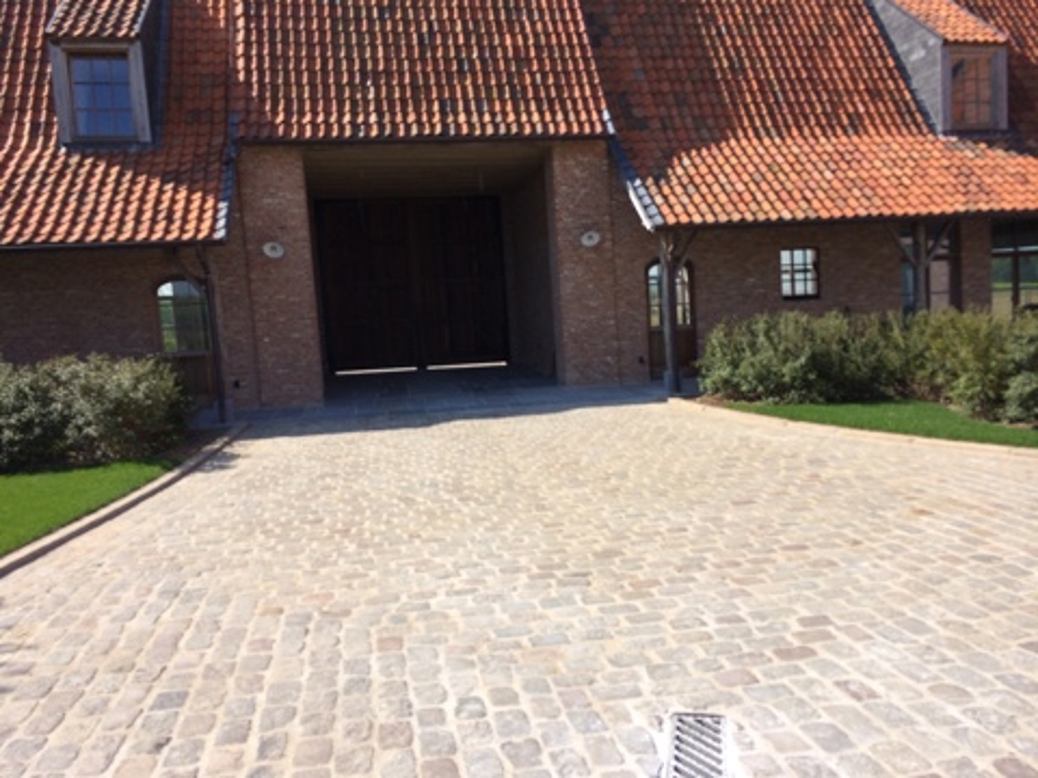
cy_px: 389
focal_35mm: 29
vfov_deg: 48.2
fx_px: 870
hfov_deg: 61.7
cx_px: 519
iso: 32
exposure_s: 1/1786
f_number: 2.2
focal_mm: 4.15
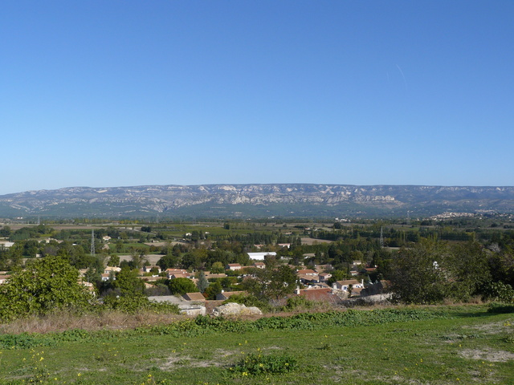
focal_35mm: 36
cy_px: 192
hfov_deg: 51.4
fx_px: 535
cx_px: 257
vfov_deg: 39.7
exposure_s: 1/400
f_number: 6.3
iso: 100
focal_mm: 6
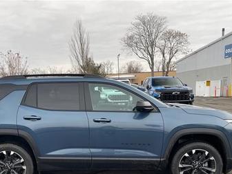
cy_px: 130
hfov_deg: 47.7
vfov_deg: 36.0
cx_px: 96
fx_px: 261
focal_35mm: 39
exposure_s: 1/245
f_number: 1.6
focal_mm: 4.2
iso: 32
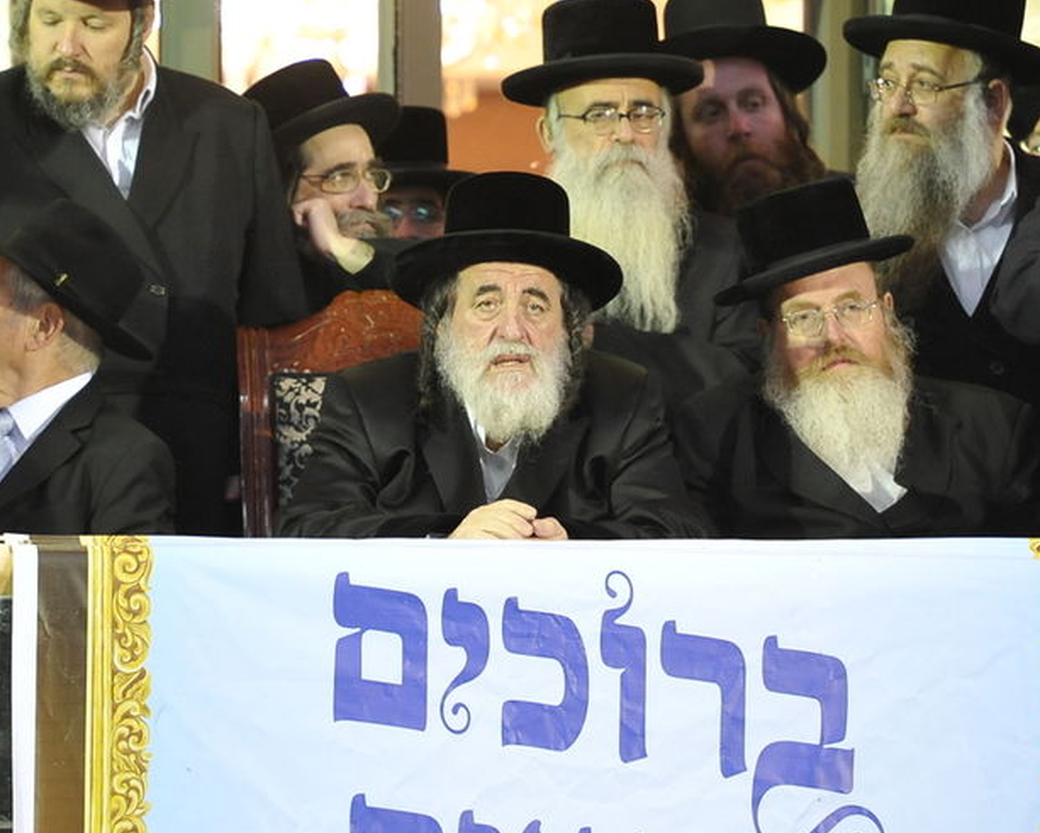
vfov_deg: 3.9
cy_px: 298
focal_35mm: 396
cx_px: 478
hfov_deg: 4.9
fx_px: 12195
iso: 2000
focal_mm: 185
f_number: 3.2
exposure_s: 1/100
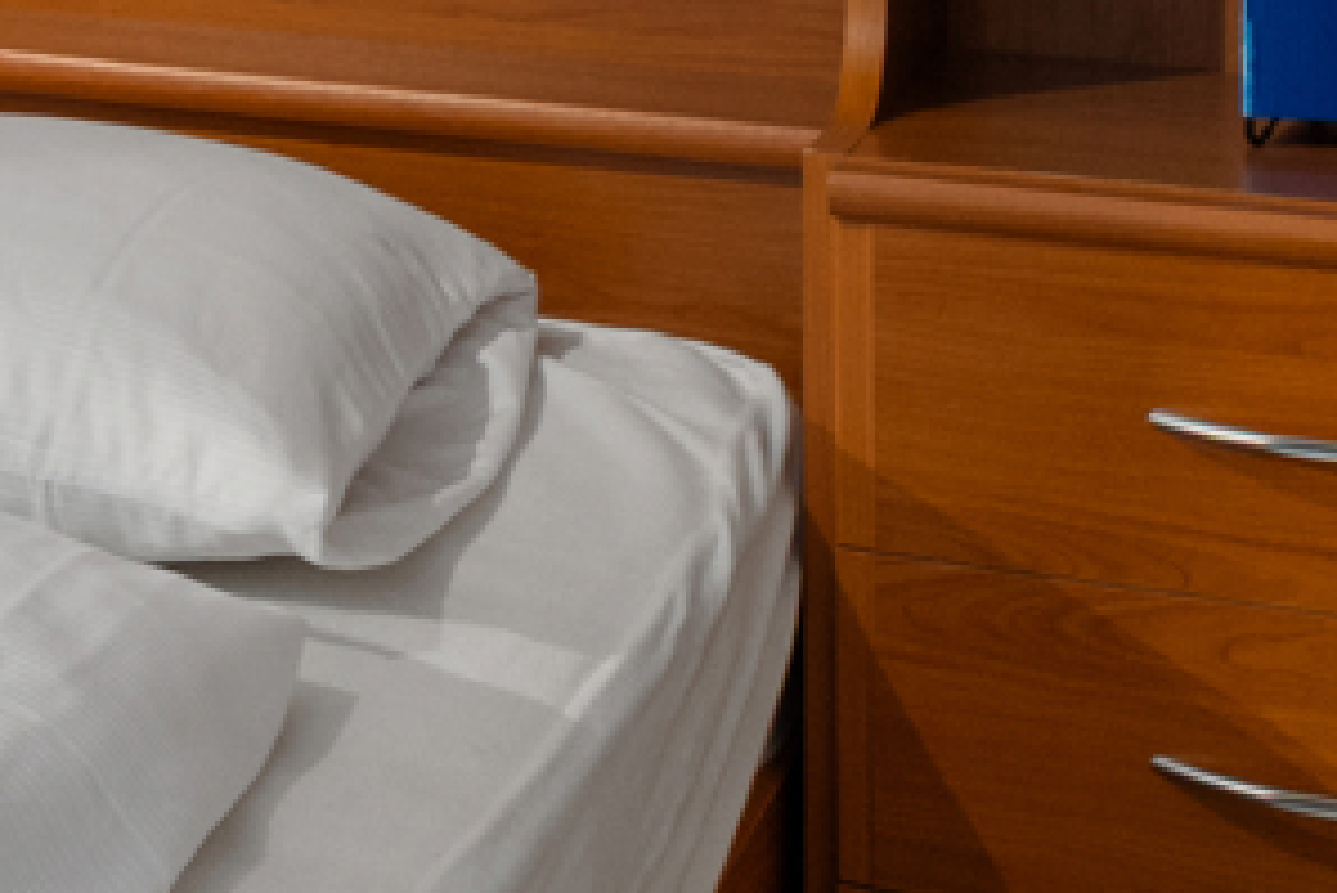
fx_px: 4310
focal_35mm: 116
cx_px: -1007
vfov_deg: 11.0
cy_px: -781
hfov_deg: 15.4
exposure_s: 2.5
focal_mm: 16
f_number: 11
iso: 320
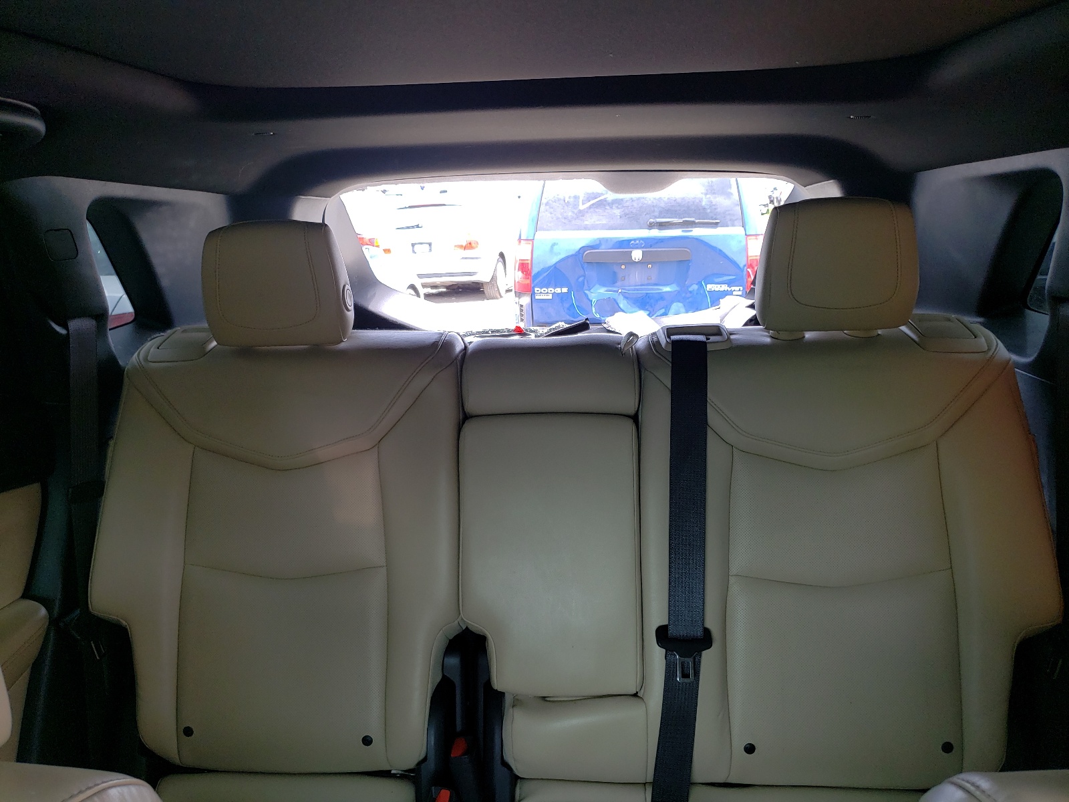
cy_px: 401
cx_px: 534
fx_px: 803
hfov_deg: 67.3
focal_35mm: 26
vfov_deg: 53.1
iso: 50
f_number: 1.5
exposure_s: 1/175
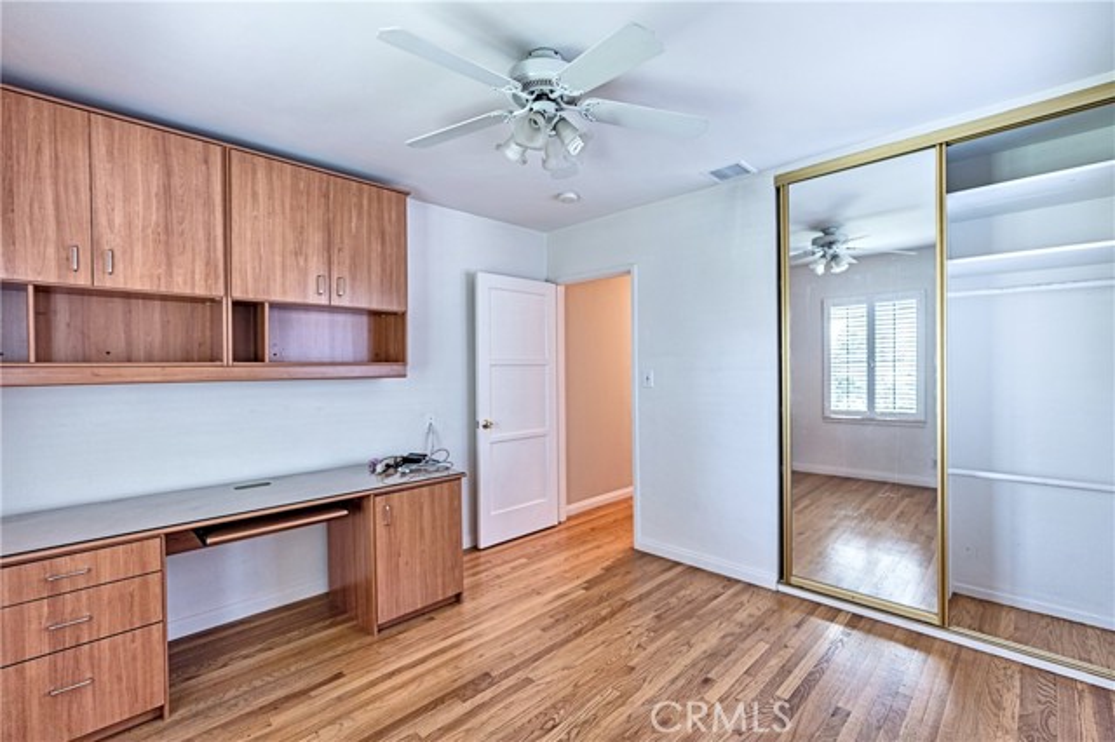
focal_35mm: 16
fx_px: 495
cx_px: 558
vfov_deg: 73.7
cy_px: 371
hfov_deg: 96.8
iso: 125
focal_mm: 16
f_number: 2.8
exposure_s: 1/15
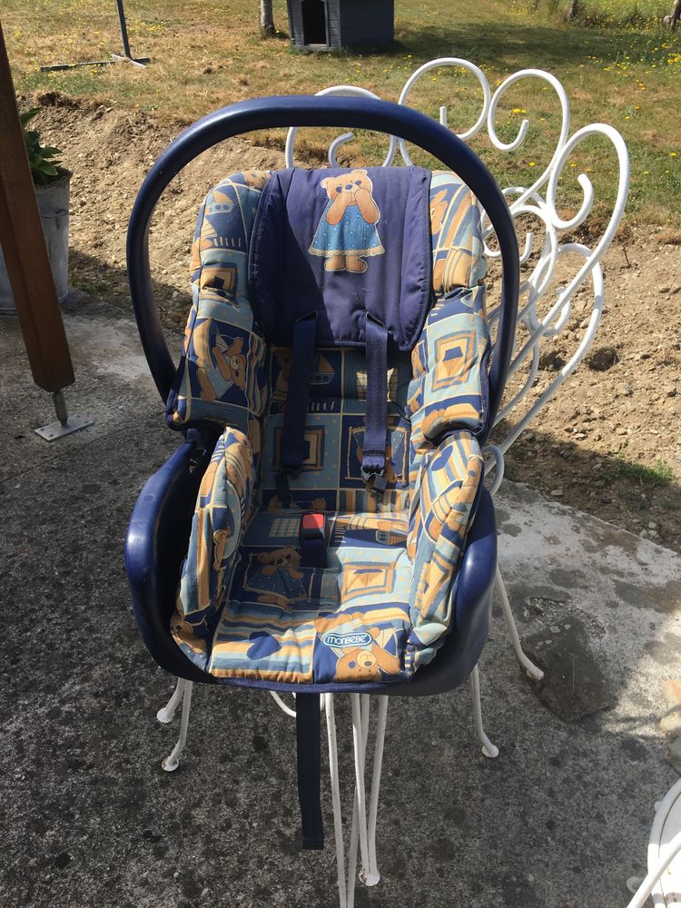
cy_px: 454
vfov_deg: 61.7
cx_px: 340
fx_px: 761
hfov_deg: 48.2
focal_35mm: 29
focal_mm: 4.15
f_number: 2.2
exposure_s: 1/845
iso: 25
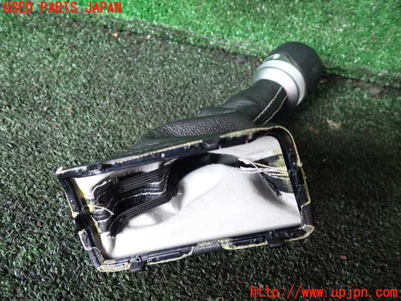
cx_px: 200
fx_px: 348
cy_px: 150
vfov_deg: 46.8
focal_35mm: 30
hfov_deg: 60.0
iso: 320
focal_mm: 5.4
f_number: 2.3
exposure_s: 1/30
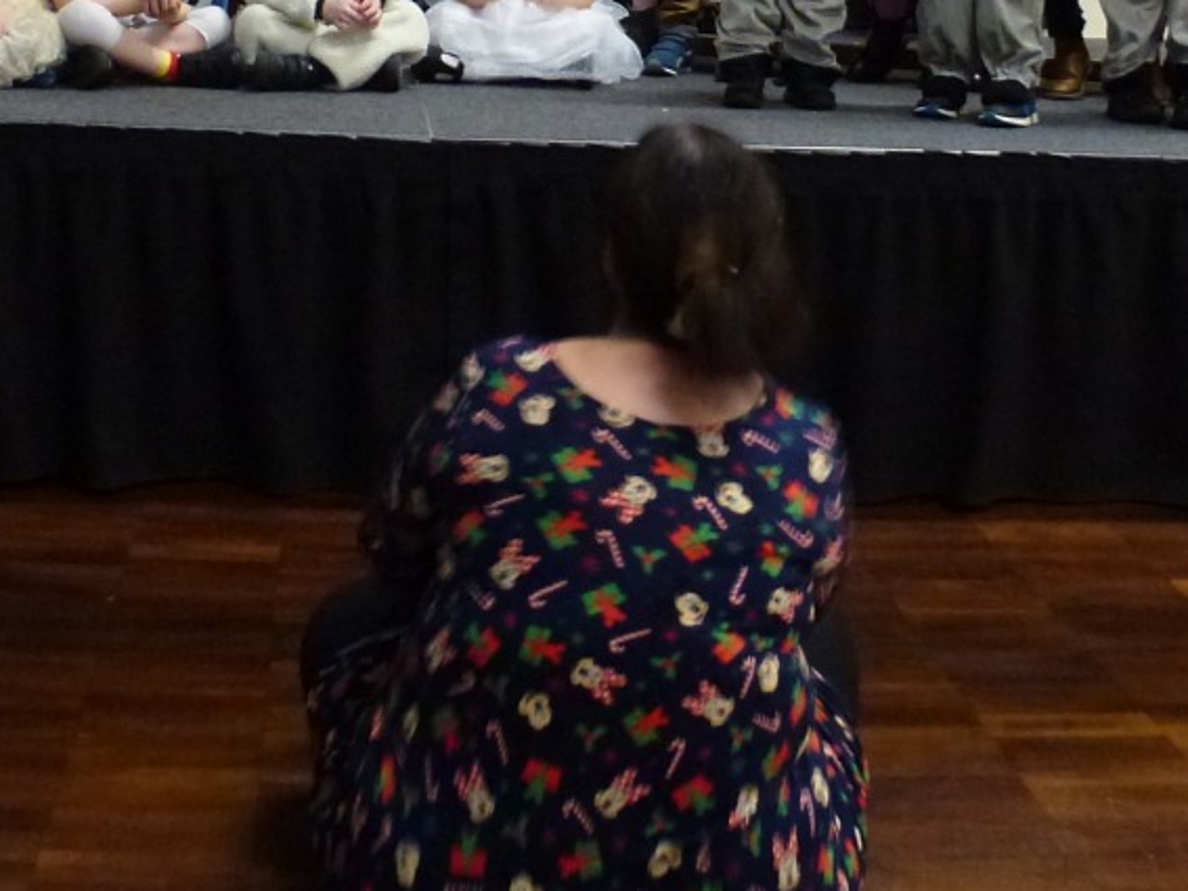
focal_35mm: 61
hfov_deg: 31.6
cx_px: 476
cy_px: -82
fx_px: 2093
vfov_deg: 22.7
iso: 400
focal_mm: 4.3
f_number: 3.3
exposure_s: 1/10
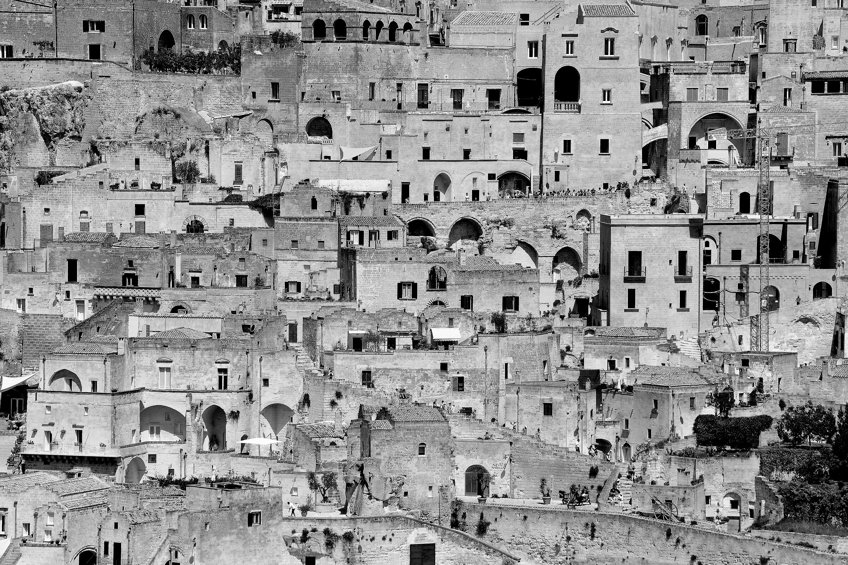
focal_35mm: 150
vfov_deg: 9.1
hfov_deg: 13.7
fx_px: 3533
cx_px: 424
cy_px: 282
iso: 100
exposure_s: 1/400
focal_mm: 100
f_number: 8
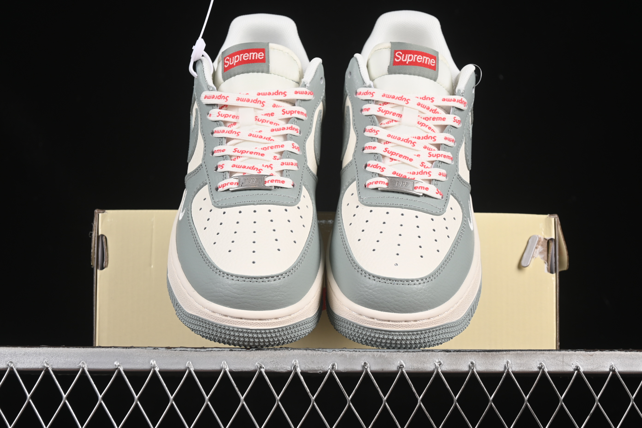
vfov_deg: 18.2
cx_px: 321
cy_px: 214
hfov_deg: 27.0
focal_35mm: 75
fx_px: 1337
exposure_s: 1/80
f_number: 7.1
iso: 160
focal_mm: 50
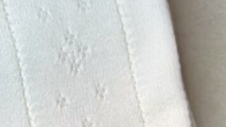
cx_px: -363
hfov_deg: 5.5
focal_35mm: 378
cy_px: 257
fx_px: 2265
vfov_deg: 3.2
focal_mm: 6.86
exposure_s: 1/612
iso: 80
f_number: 1.78
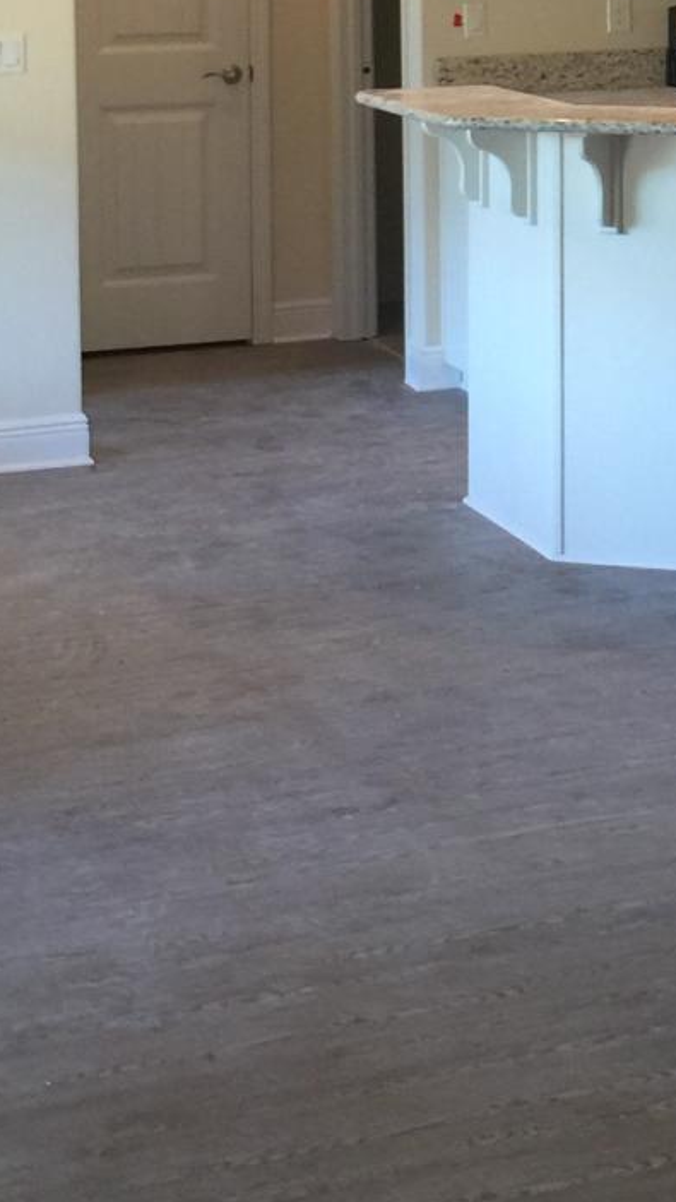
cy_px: -96
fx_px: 2867
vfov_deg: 22.4
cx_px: 917
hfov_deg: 12.9
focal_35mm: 90
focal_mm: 4.15
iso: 40
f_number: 2.2
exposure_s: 1/15
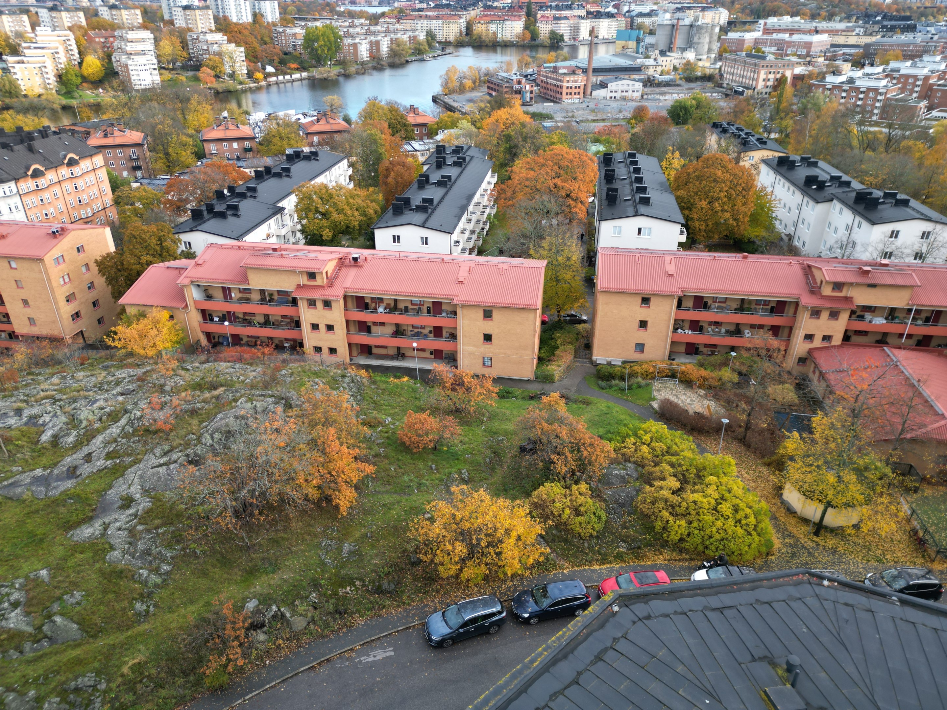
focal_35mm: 24
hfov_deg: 71.6
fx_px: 657
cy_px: 355
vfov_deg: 56.8
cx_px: 474
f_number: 1.7
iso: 100
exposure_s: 1/500
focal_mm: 6.72
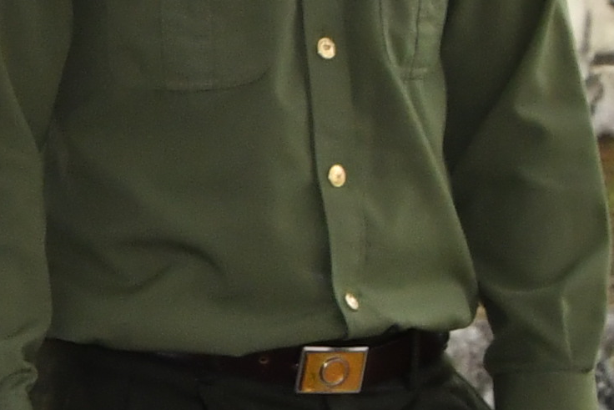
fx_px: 7352
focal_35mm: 431
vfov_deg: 3.2
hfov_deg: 4.6
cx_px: -1033
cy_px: 247
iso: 500
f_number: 11
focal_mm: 38
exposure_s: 1/200
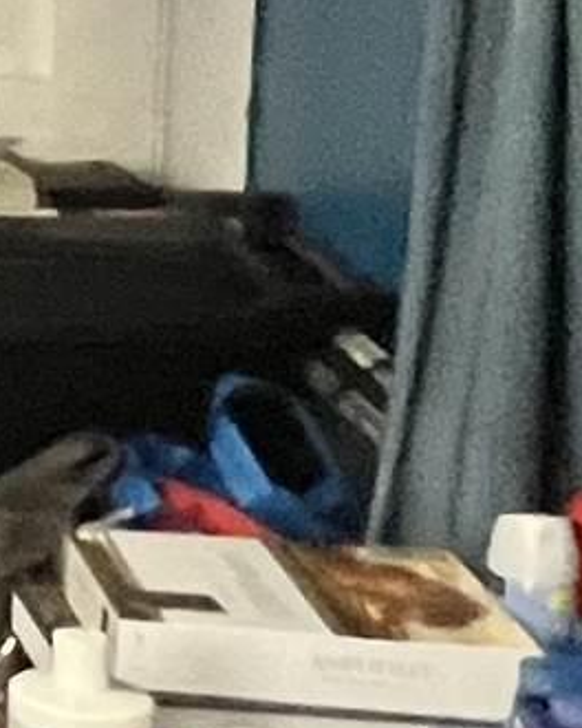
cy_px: -124
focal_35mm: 118
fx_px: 2541
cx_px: -1495
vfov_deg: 15.7
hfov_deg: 8.8
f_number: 1.8
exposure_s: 1/60
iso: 640
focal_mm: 1.57
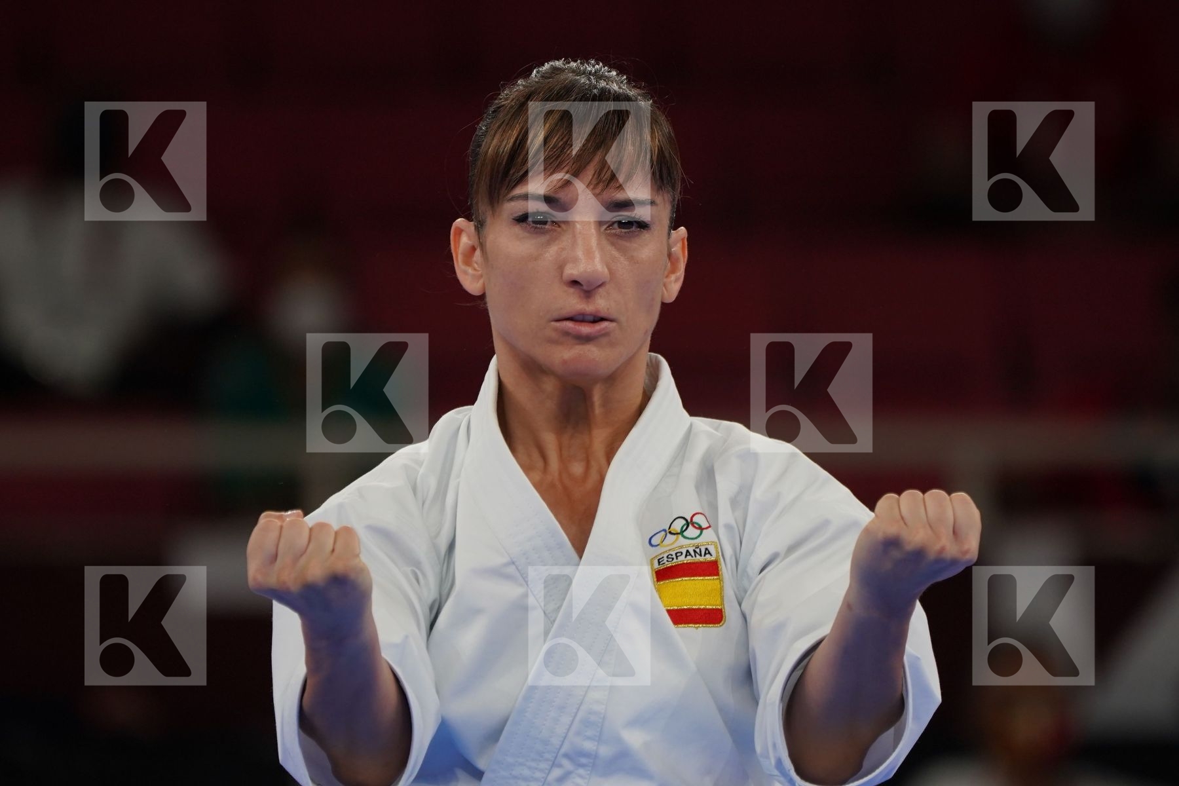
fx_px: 19648
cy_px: 393
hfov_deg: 3.4
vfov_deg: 2.3
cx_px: 590
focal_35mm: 600
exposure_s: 1/500
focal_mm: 400
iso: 800
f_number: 5.6
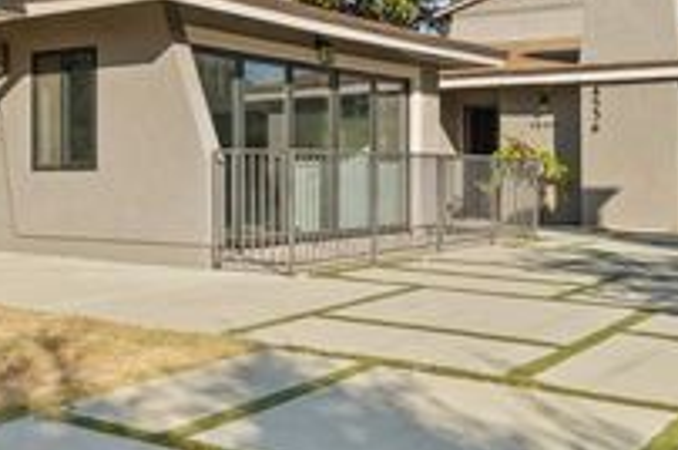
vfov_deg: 25.8
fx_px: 978
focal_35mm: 52
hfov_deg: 38.0
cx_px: 255
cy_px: 163
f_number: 4
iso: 200
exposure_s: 1/400
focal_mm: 14
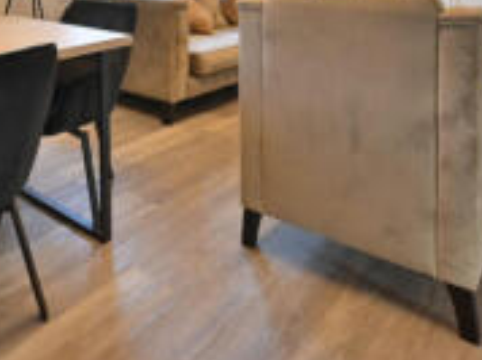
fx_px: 501
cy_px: -45
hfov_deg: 48.8
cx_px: 103
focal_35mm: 36
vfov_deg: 33.9
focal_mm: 14
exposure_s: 1/50
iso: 2500
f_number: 13
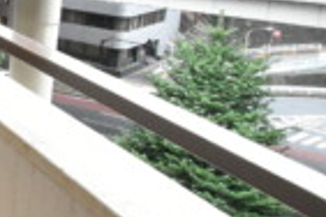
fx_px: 616
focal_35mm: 68
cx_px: -321
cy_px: 1
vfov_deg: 19.5
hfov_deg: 18.9
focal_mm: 10
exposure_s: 1/400
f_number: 10
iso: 6400
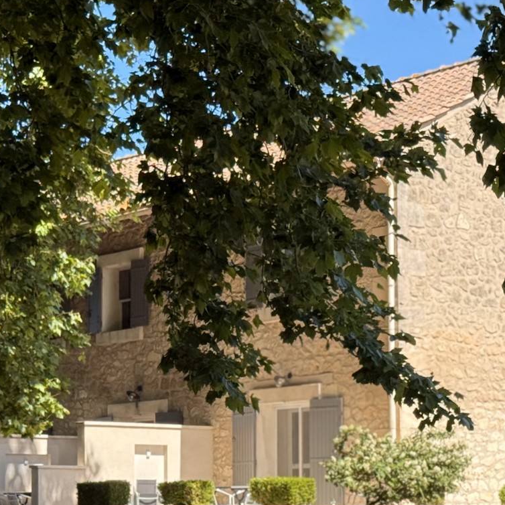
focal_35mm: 108
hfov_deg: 16.1
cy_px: 411
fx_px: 1783
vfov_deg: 16.0
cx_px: 188
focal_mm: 6.76
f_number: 1.78
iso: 100
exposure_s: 1/1456
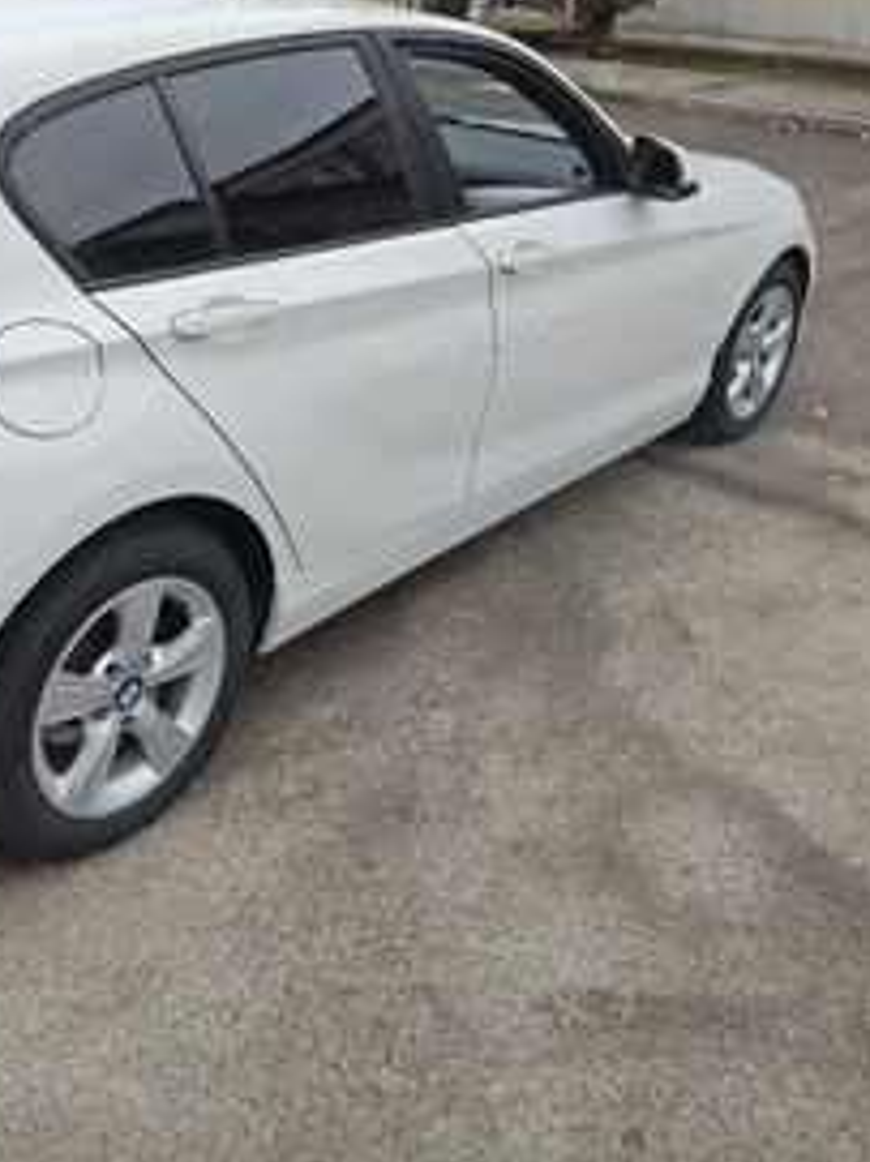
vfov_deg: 53.2
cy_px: 412
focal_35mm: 34
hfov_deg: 40.8
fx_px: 1140
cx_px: 236
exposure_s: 1/286
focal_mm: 6.57
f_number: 1.6
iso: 100
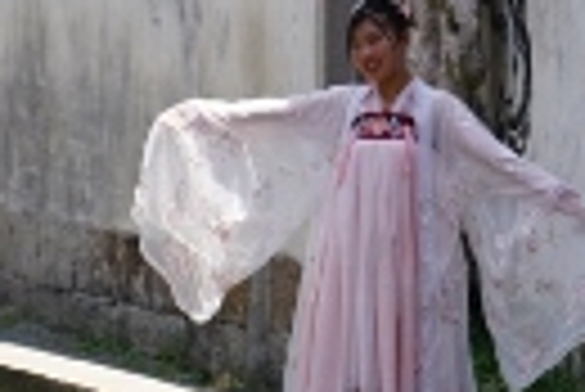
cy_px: 70
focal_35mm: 622
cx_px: 626
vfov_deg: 2.2
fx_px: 10111
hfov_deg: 3.3
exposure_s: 1/250
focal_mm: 135
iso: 125
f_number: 5.6
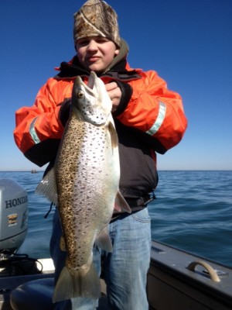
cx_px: 116
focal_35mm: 35
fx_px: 313
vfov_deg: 52.6
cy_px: 155
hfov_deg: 40.7
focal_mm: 4.28
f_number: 2.4
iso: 50
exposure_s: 1/1905
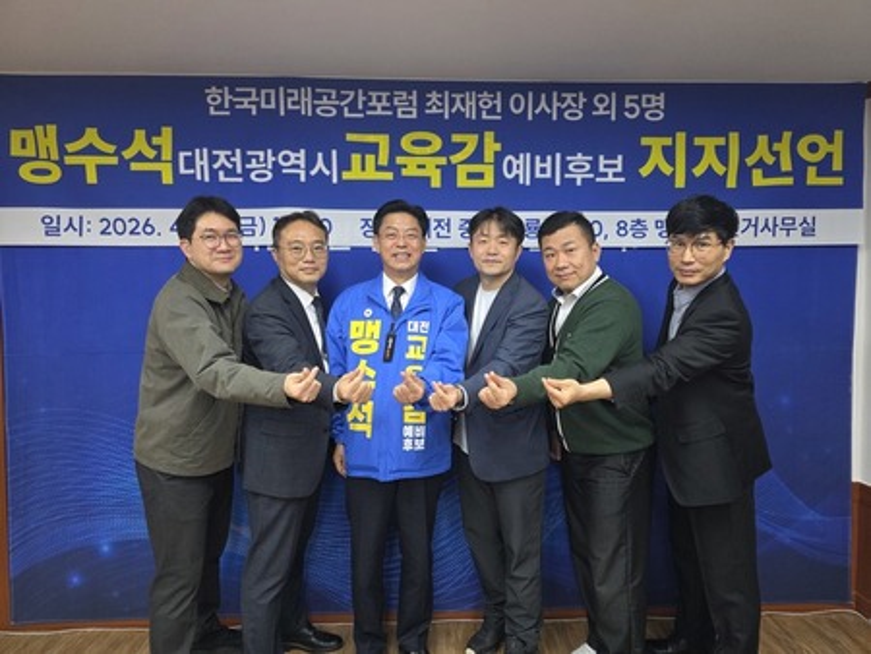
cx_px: 436
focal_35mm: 23
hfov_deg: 73.9
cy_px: 327
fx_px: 579
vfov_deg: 58.9
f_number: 1.7
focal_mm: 6.3
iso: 250
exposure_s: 1/120
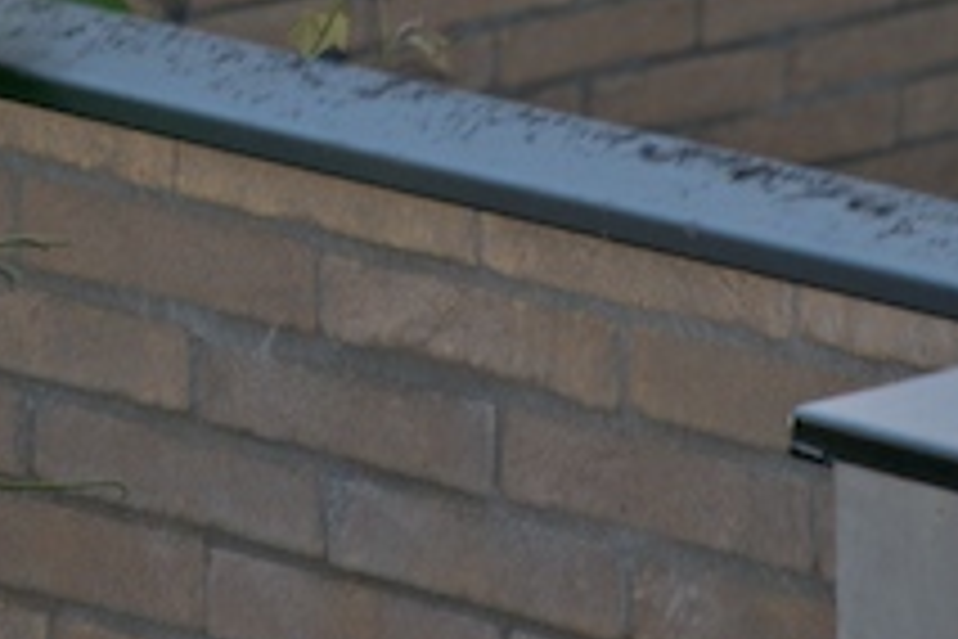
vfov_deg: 2.4
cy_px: -54
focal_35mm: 569
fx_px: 15151
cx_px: -18
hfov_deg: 3.6
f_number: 5.6
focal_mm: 135
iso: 200
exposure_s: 1/60
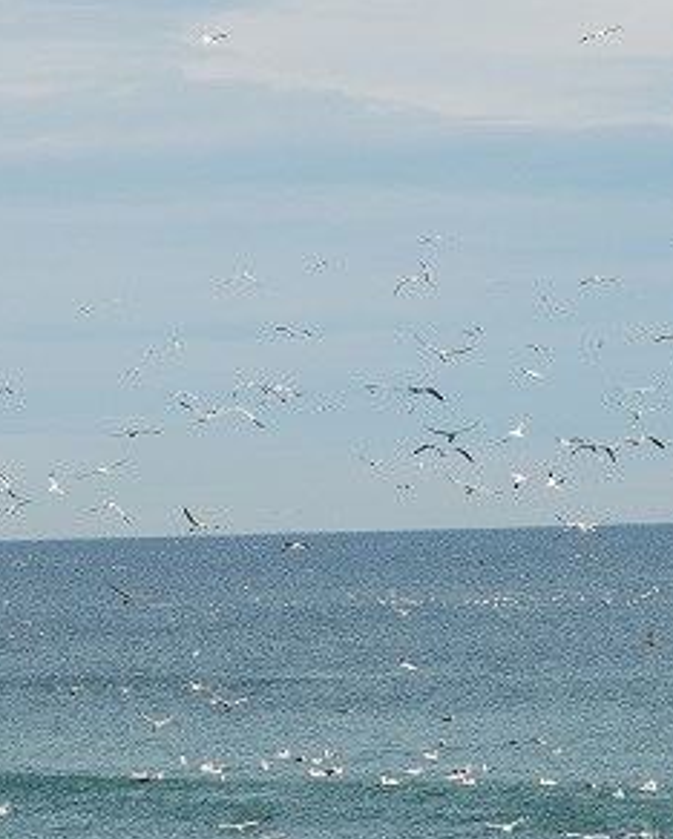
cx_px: 624
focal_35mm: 308
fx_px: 7661
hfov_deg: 5.0
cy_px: 542
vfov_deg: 6.3
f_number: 6.3
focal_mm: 100
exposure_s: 1/640
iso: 200
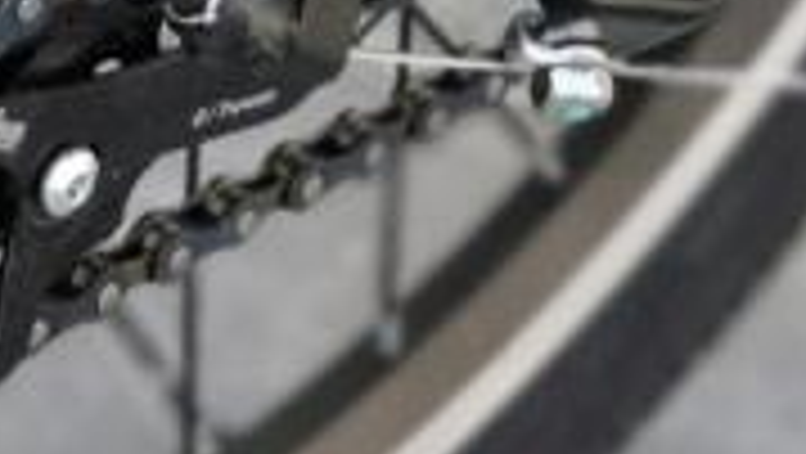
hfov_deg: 12.8
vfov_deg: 6.7
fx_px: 3593
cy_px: -755
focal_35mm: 168
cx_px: 180
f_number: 4
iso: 50
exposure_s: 1/521
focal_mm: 5.56
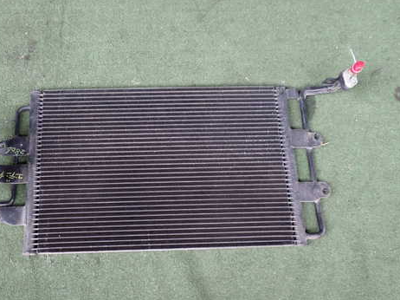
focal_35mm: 39
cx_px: 151
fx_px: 450
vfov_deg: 36.8
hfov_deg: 47.5
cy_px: 150
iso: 200
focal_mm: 5.4
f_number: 2.3
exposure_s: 1/80
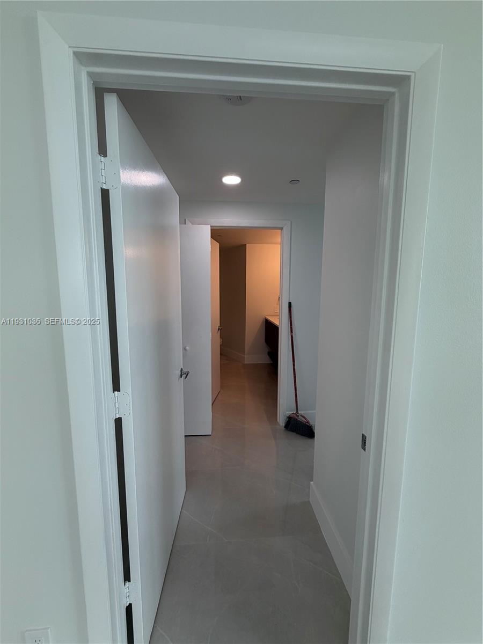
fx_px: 260
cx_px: 242
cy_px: 322
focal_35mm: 14
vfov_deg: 102.1
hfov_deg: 85.7
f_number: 2.2
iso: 64
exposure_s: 1/120
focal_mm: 2.22
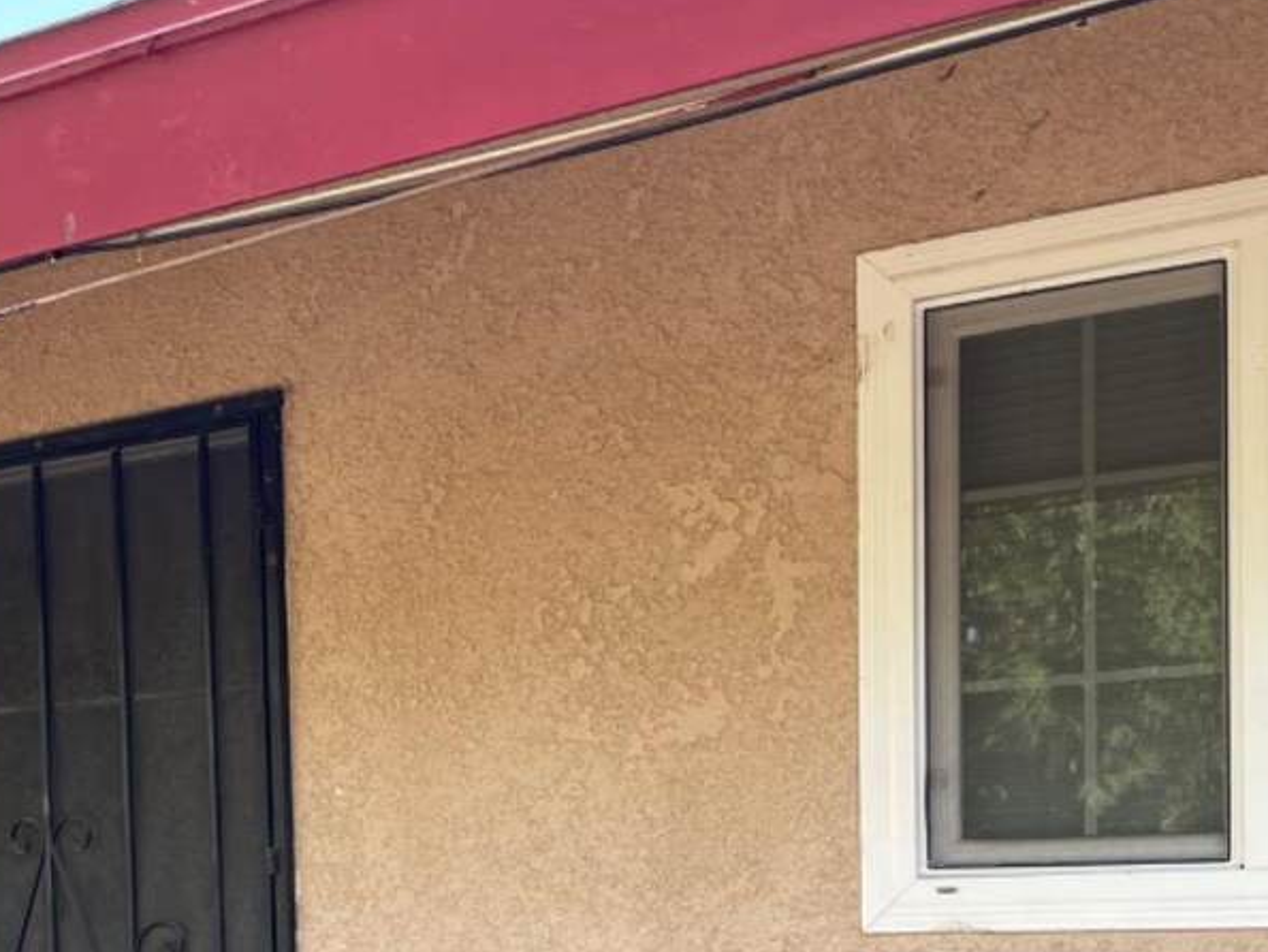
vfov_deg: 24.9
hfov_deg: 32.7
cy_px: 956
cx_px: 141
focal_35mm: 56
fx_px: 2052
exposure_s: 1/202
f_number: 1.6
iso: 32
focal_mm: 4.2
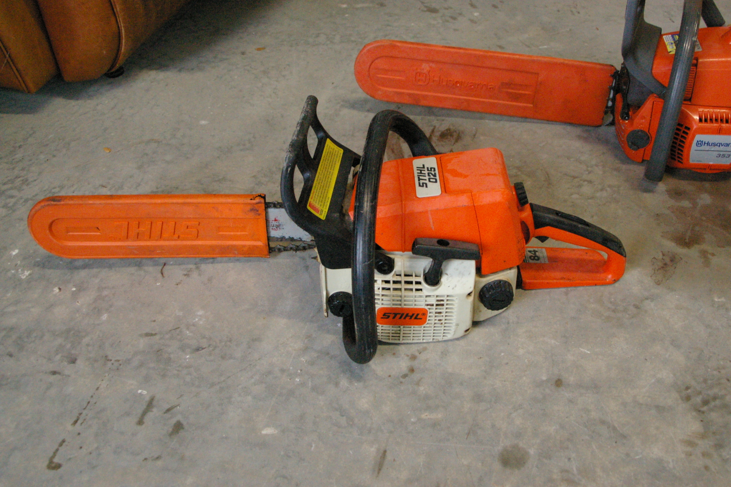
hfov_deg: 51.3
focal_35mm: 38
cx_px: 366
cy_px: 244
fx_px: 761
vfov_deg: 35.5
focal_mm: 25
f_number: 6.7
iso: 3200
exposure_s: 1/90
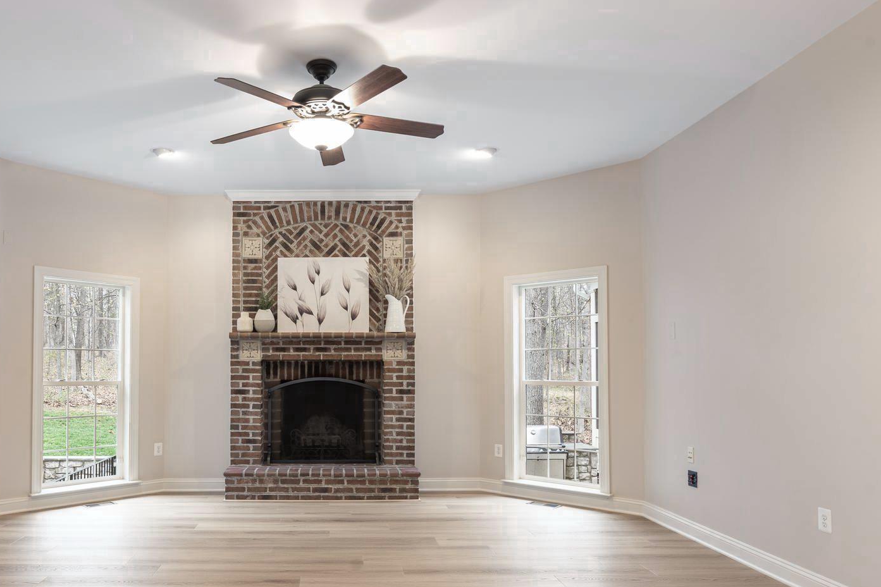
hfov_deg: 70.3
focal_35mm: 25
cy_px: 360
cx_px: 325
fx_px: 612
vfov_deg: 50.8
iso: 400
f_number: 9
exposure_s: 2.5
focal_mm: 17
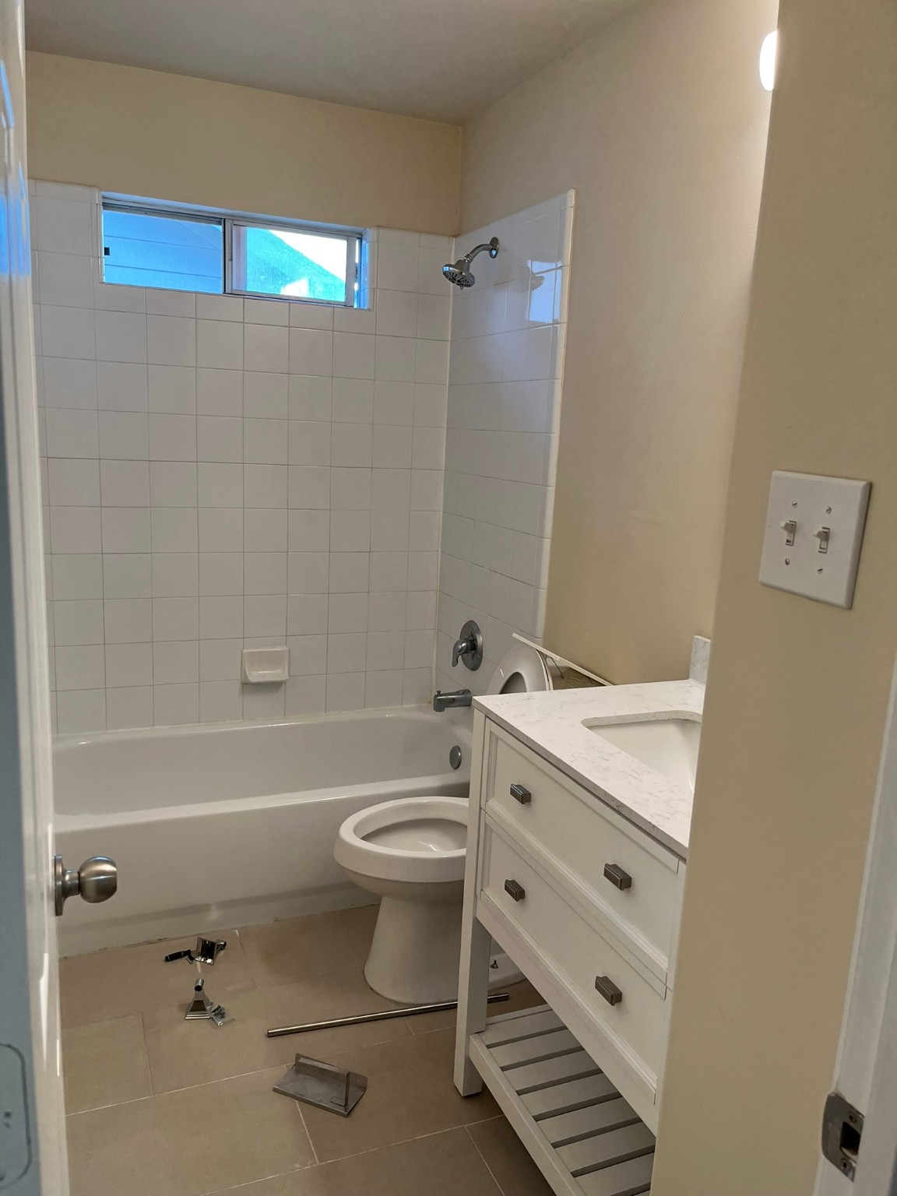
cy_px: 598
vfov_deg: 67.3
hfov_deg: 53.1
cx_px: 448
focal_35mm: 26
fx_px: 898
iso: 80
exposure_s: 1/120
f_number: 1.6
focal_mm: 5.1
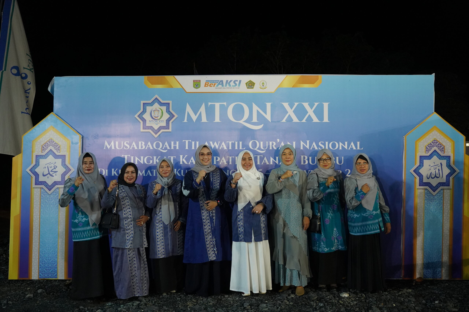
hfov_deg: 58.7
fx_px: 417
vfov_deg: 41.1
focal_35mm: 32
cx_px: 234
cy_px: 156
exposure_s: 1/100
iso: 6400
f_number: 2.8
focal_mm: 32
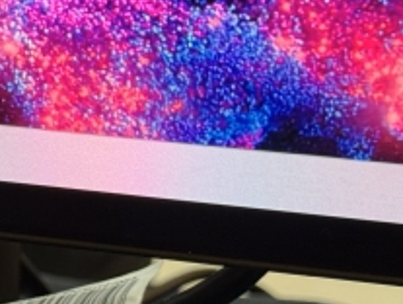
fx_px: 1808
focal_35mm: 155
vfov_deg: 9.6
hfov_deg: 12.1
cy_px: 196
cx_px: -212
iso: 100
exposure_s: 1/60
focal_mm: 6.76
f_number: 1.78
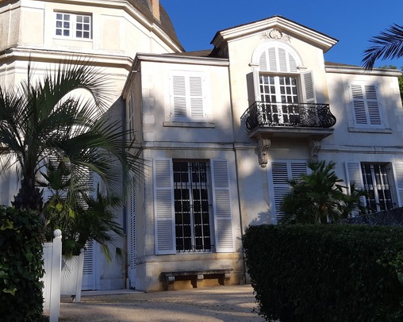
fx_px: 477
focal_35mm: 40
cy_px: 134
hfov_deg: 45.8
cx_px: 184
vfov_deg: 37.2
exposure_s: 1/1916
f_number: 1.7
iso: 40
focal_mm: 3.93
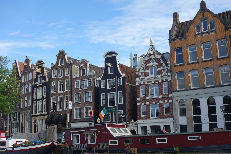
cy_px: 77
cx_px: 116
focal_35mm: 46
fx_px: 295
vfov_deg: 29.2
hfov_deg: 42.8
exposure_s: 1/320
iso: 125
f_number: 5.6
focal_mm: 17.18
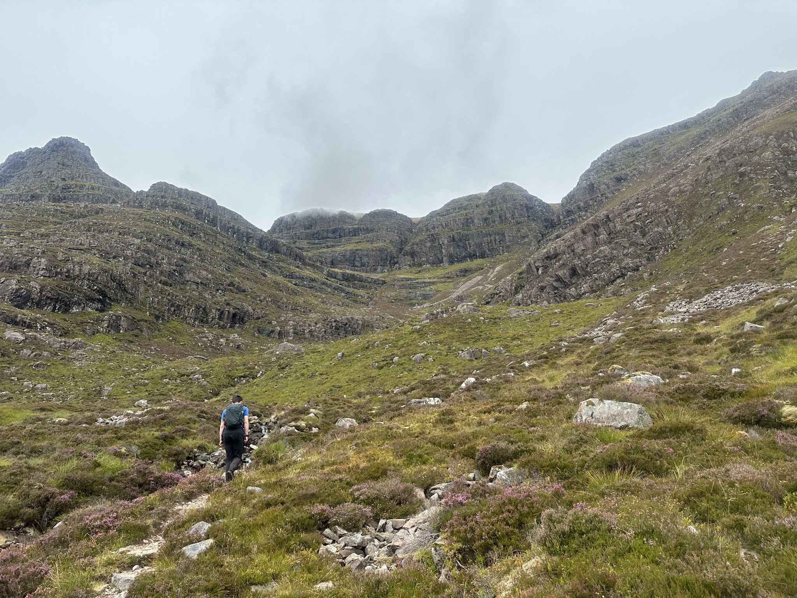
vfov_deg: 56.8
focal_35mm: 24
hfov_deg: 71.6
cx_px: 398
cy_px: 299
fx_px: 553
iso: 80
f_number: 1.78
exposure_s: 1/3472
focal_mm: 6.86
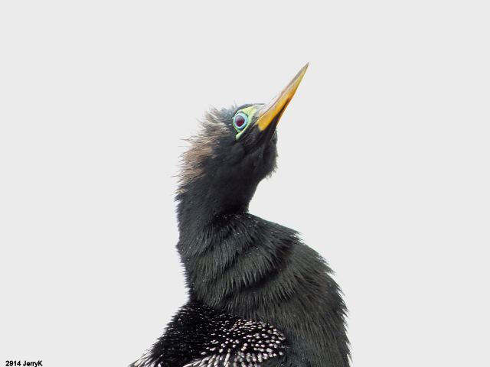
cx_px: 245
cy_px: 184
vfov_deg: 1.2
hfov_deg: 1.7
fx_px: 16986
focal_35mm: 1200
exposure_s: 1/80
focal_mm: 215
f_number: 5.9
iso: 400
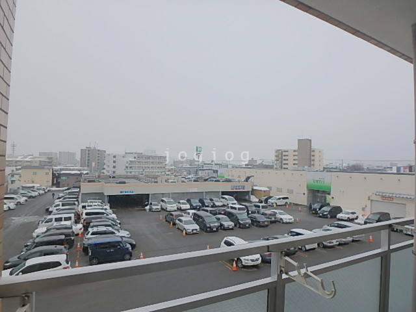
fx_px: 252
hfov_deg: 79.0
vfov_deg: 63.4
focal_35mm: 21
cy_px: 156
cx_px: 208
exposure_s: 1/1000
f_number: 3.5
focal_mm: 3.7
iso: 125
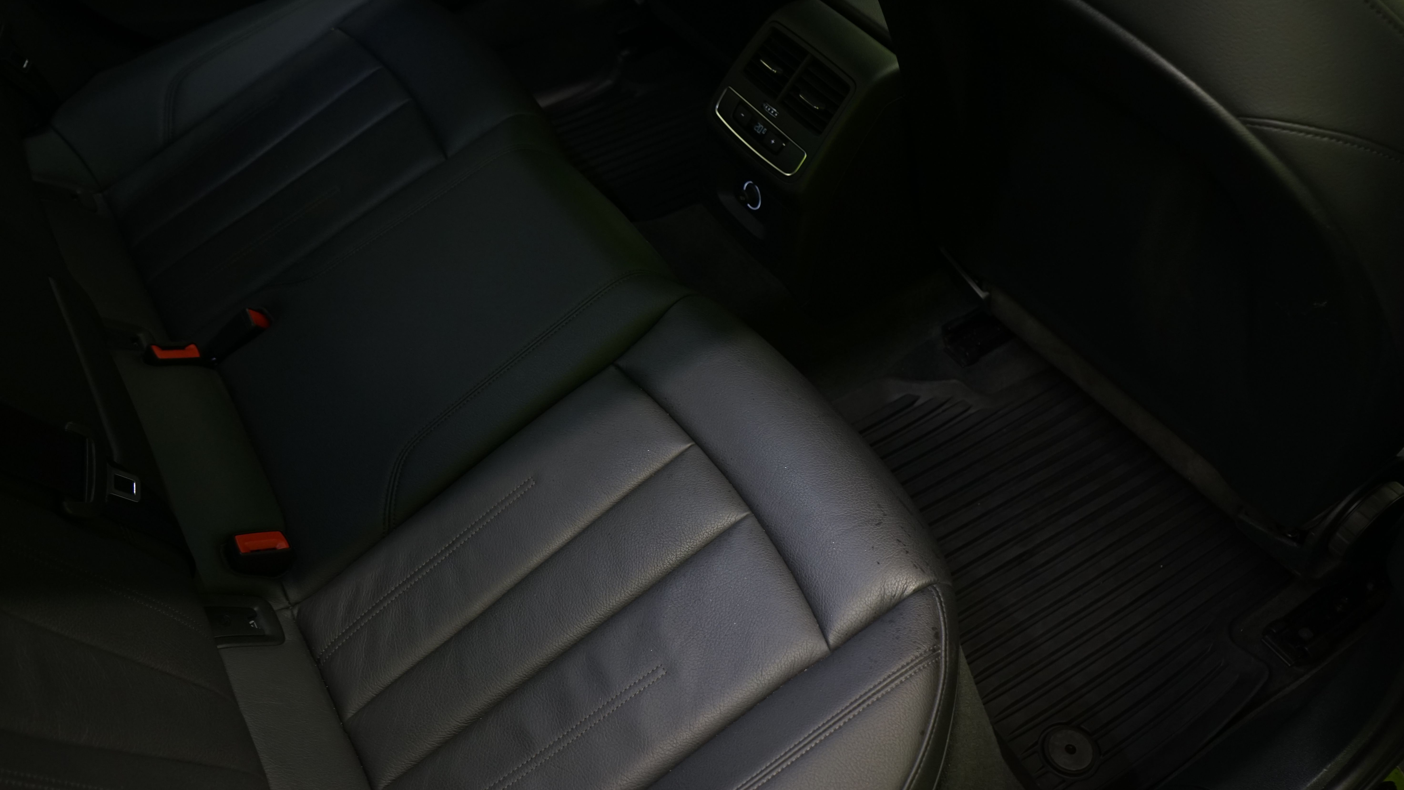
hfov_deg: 61.0
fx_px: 1191
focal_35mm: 32
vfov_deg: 36.6
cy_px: 351
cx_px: 711
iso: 1000
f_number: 5
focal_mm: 30
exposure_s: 1/15
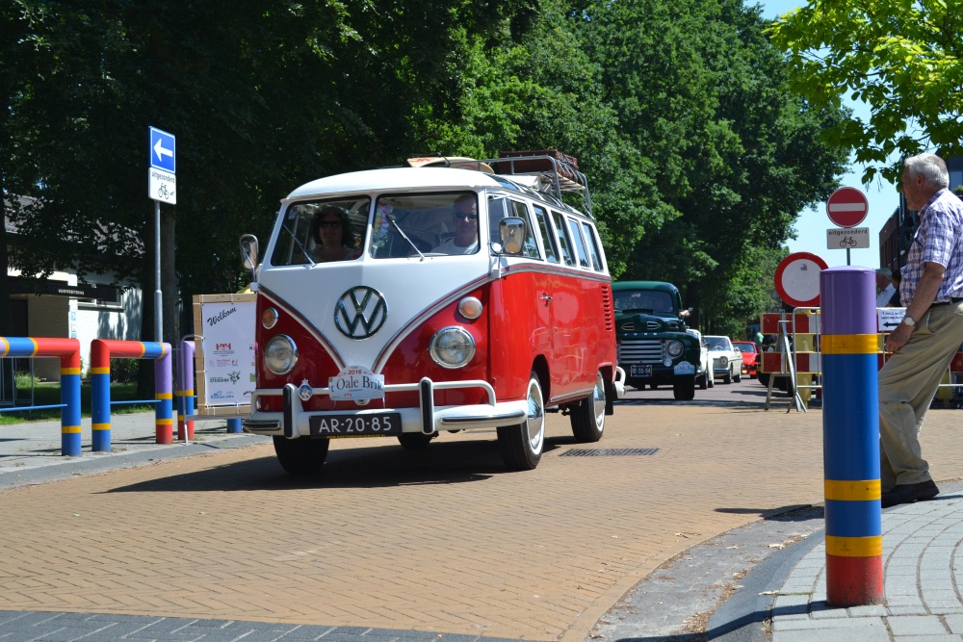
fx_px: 1445
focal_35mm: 54
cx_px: 482
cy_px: 321
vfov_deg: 25.1
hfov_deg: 36.9
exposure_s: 1/200
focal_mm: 36
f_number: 7.1
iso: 100
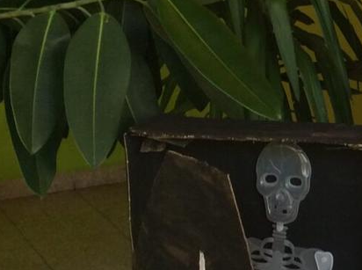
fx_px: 1085
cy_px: 112
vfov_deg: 14.2
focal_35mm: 104
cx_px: 537
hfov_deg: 17.2
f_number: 2.4
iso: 32
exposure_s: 1/25
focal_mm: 3.3
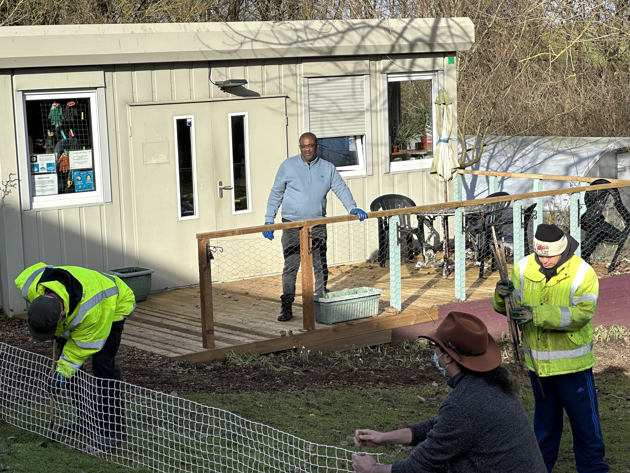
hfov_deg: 25.3
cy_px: 236
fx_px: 1401
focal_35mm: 77
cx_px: 315
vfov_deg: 19.1
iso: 32
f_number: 2.8
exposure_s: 1/633
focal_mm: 9
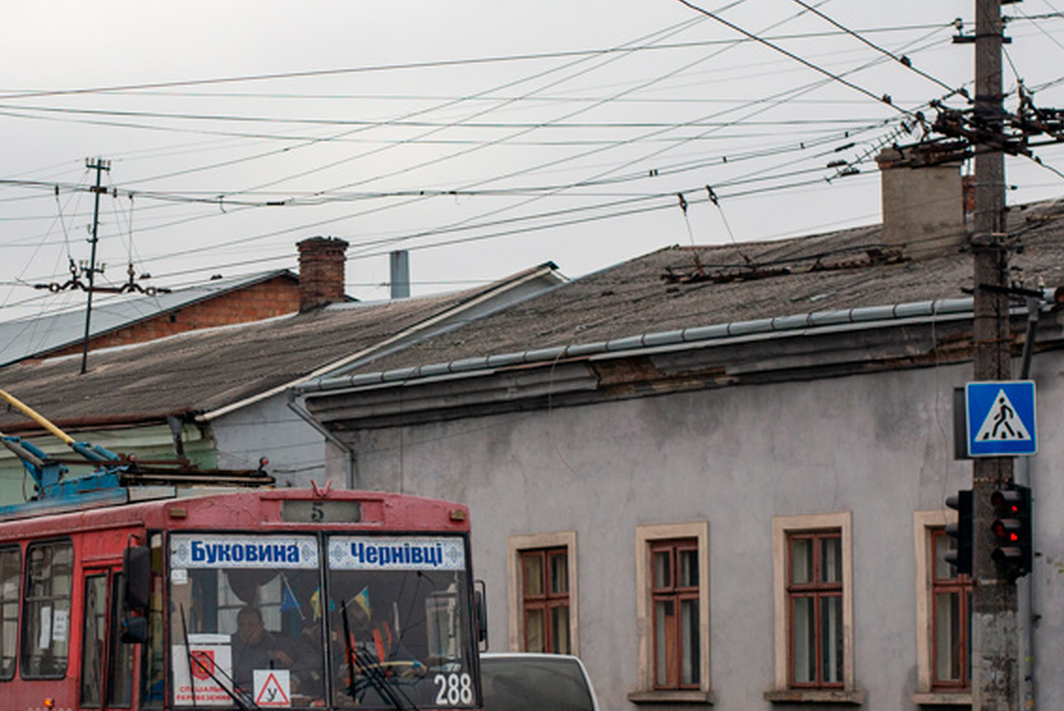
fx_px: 3134
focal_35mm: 106
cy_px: 420
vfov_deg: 12.9
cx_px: -30
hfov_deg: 18.7
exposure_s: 1/1000
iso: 250
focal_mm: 50
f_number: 4.5
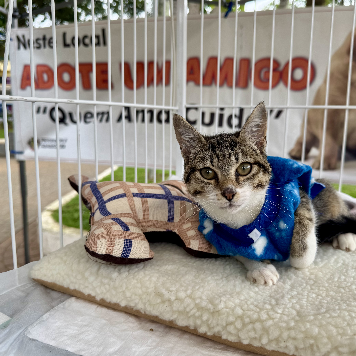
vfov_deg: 55.6
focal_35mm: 29
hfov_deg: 55.4
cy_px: 179
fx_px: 337
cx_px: 203
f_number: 1.78
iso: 80
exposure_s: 1/343
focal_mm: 6.76
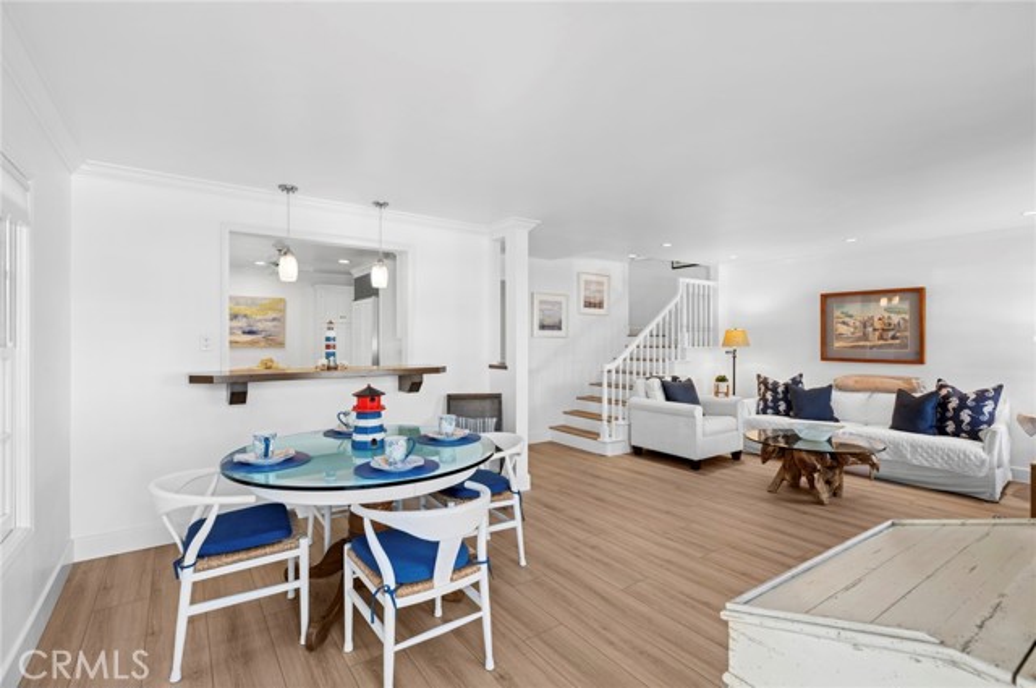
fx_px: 460
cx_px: 518
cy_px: 344
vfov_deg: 73.6
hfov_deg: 96.8
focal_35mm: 16
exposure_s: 1/2.5
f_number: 9
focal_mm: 16
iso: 200
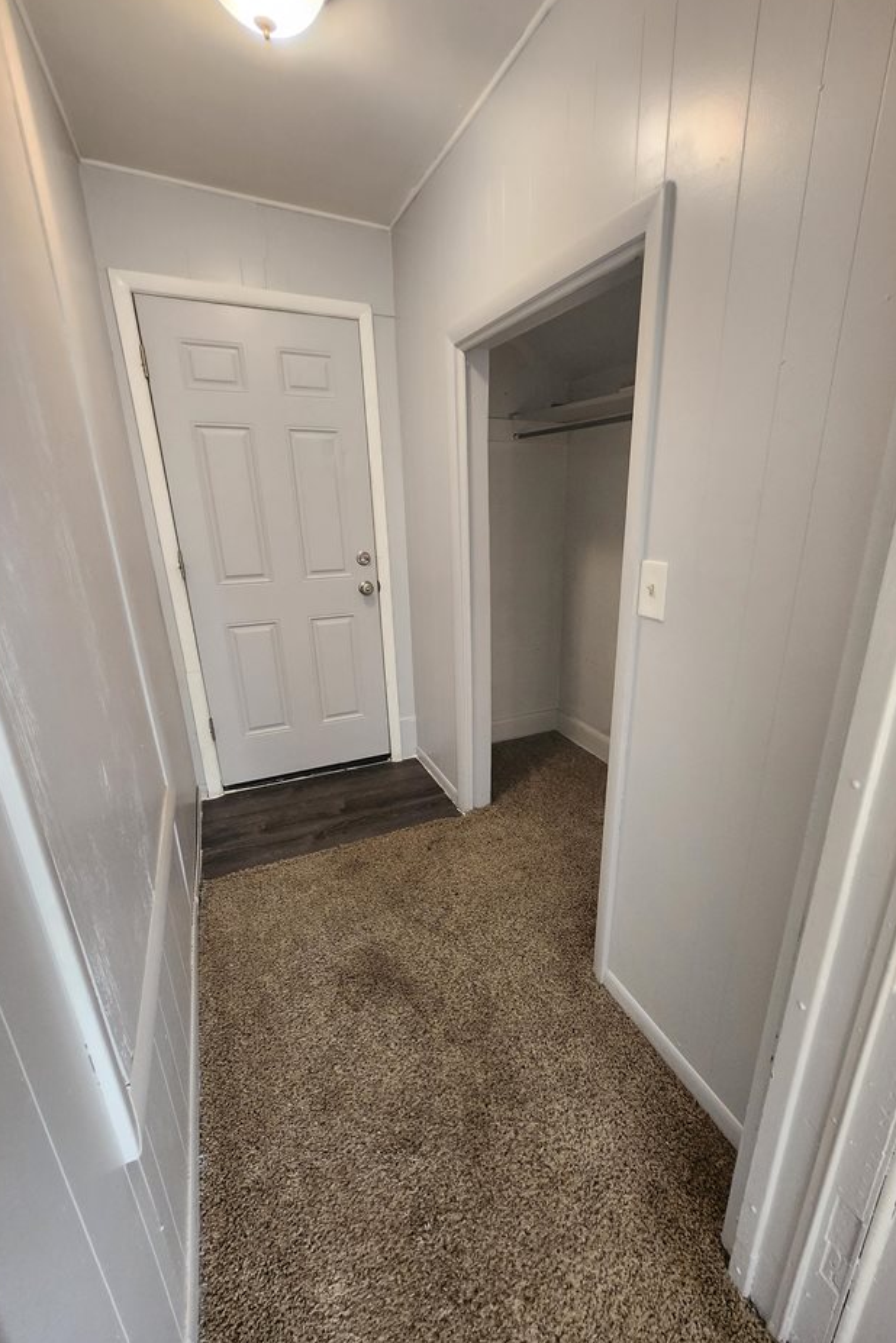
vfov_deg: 104.3
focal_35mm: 14
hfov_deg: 80.8
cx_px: 505
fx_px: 523
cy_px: 674
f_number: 2.2
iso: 160
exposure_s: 1/60
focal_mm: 1.74
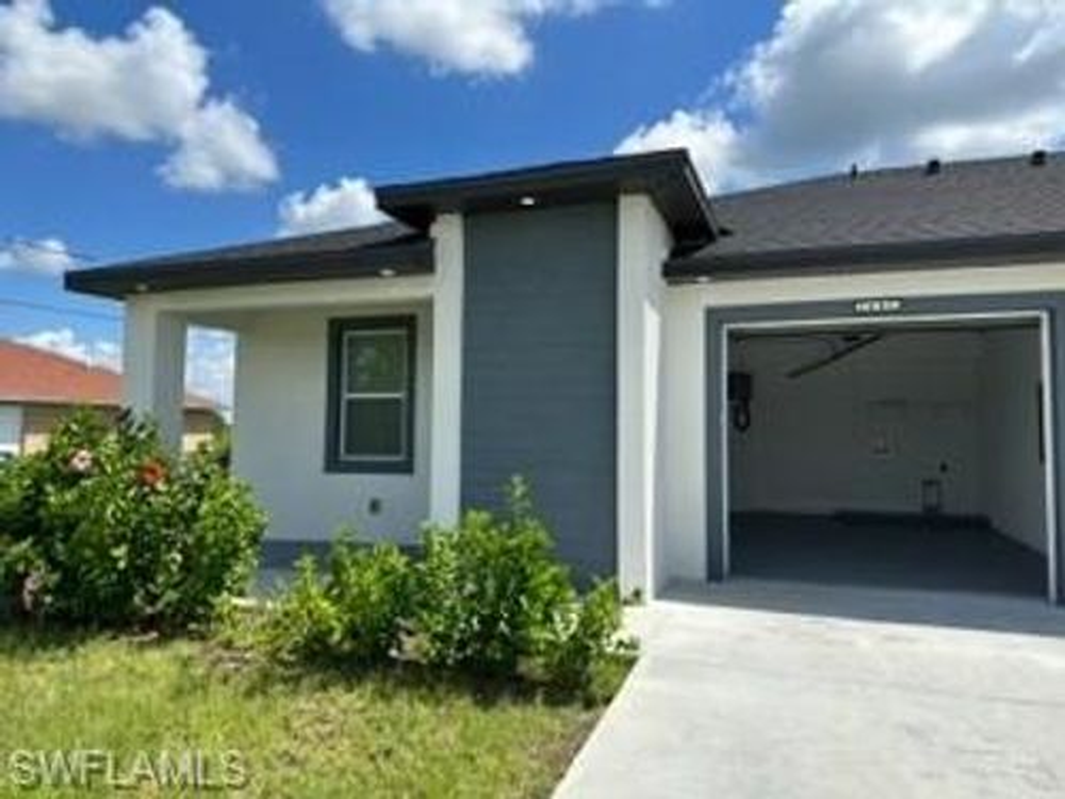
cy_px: 400
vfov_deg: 56.8
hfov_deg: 71.6
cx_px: 532
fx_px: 738
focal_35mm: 24
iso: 80
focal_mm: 6.86
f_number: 1.78
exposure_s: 1/4348
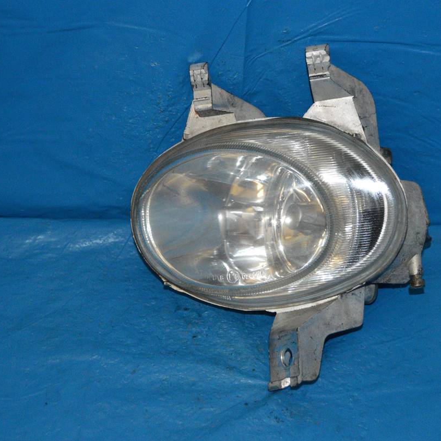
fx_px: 1052
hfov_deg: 23.6
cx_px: 257
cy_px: 220
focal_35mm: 73
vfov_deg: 23.7
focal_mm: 38
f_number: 4.8
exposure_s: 1/60
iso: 3200
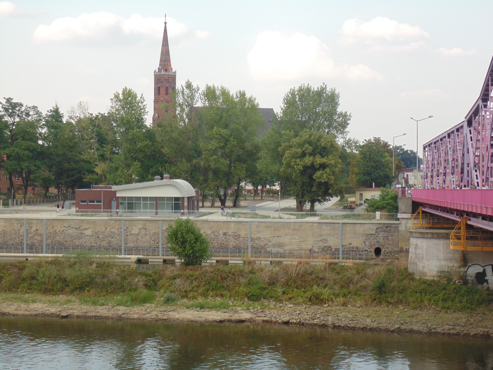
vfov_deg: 22.6
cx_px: 246
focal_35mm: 65
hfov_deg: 29.8
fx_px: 926
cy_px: 185
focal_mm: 11.7
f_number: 4.1
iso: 80
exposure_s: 1/125
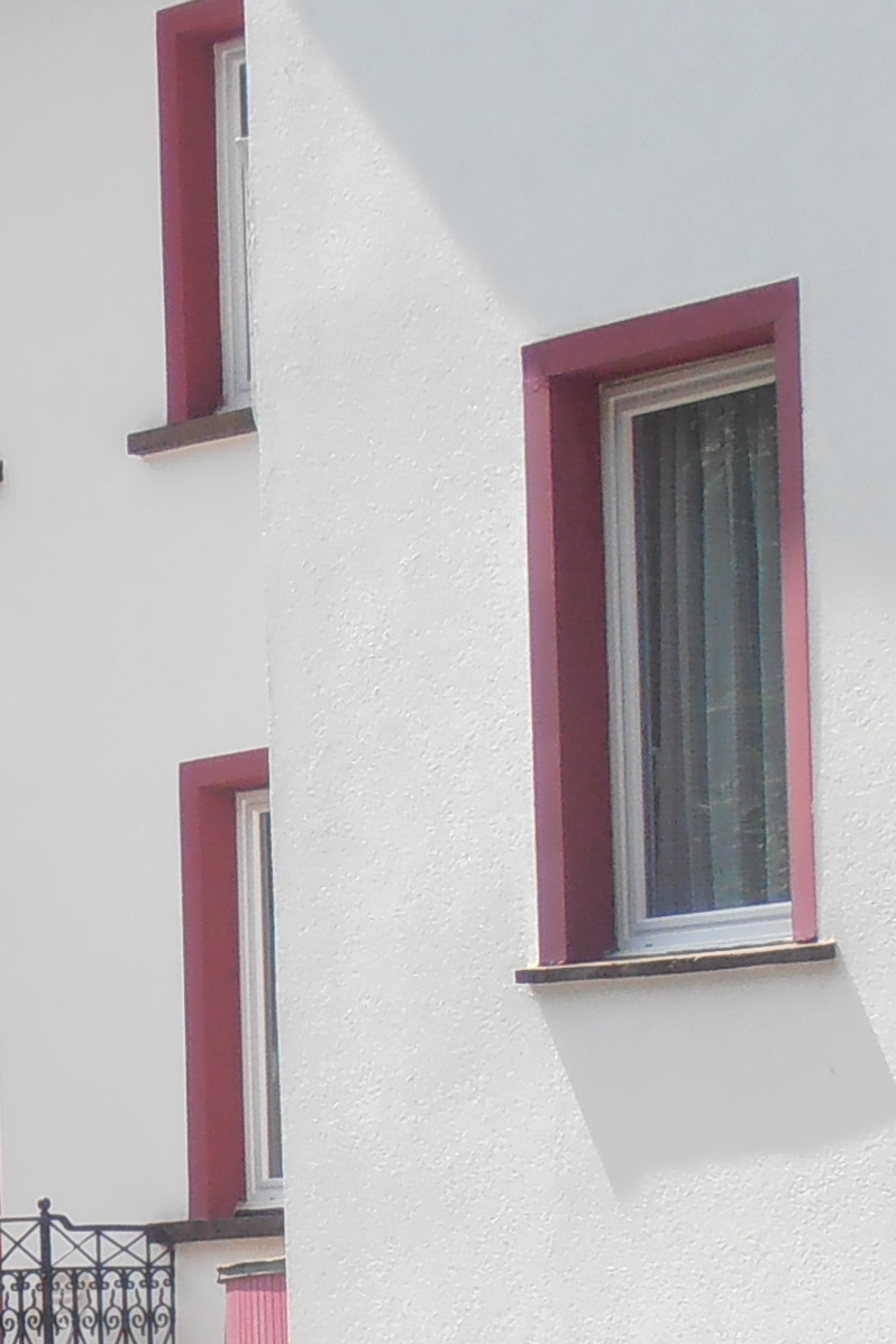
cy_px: 1626
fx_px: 6122
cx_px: -395
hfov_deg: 8.2
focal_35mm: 164
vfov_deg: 12.2
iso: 80
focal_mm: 7.87
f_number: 4.2
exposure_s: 1/320
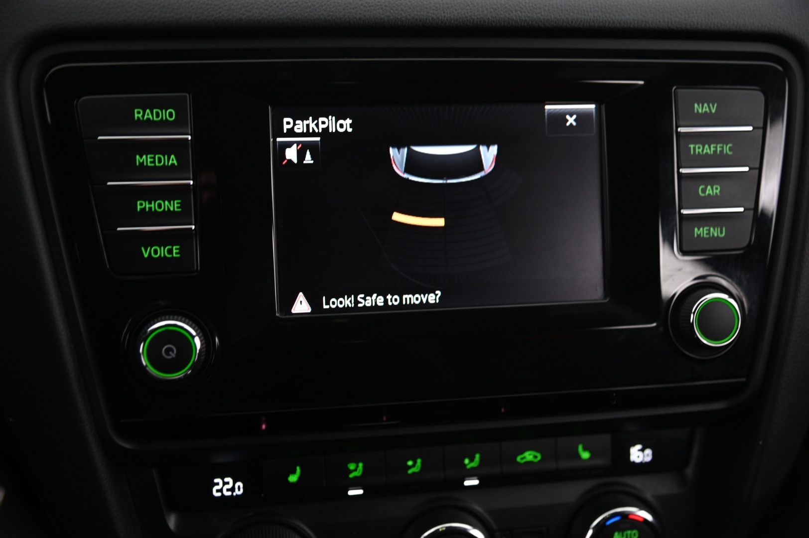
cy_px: 269
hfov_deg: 42.8
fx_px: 1033
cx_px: 404
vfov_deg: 29.2
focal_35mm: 46
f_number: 4
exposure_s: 1/15
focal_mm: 46
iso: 2000
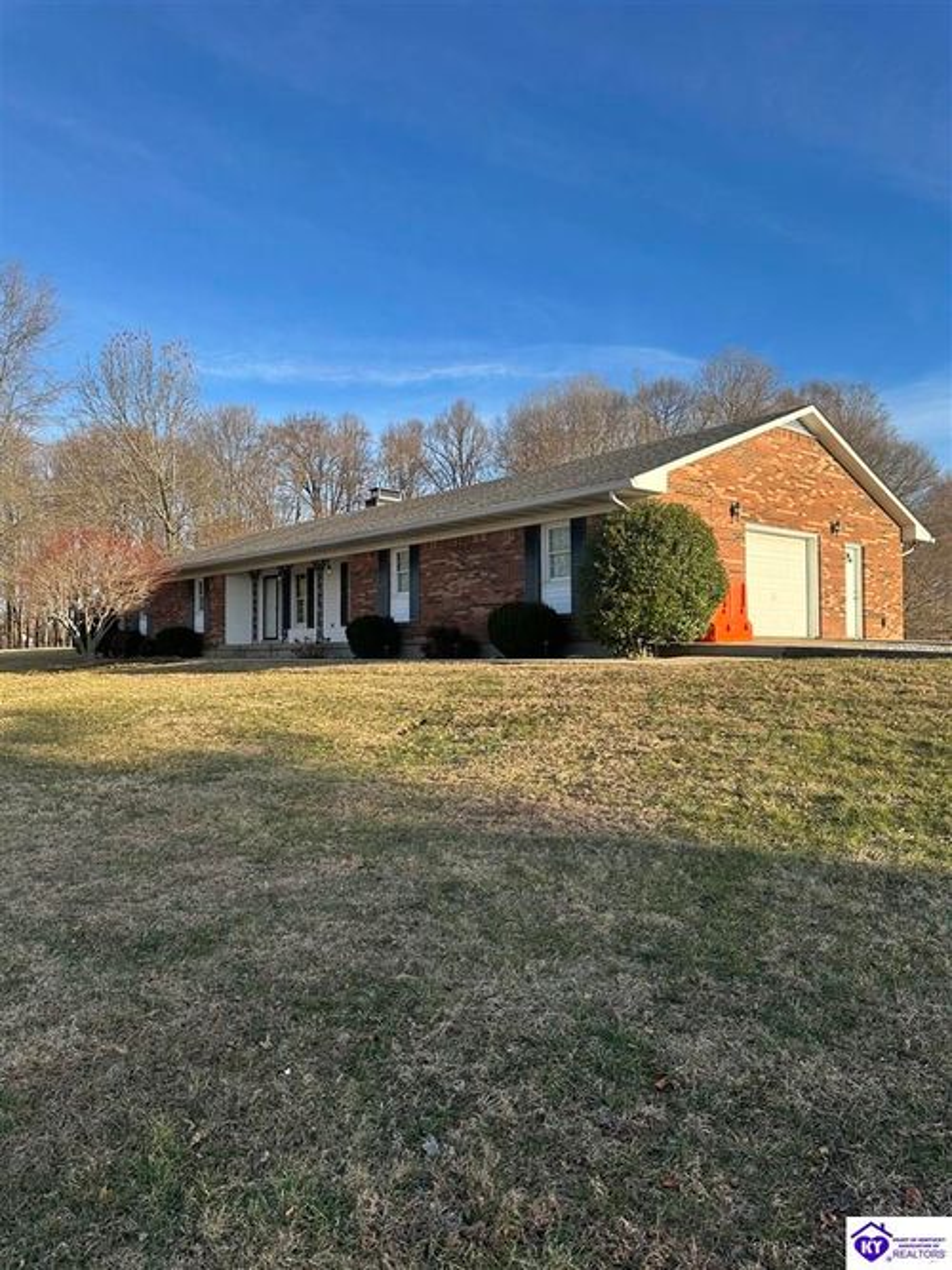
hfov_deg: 56.8
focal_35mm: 24
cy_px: 635
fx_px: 880
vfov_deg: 71.6
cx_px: 476
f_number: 1.78
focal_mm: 6.86
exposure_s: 1/1779
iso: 80
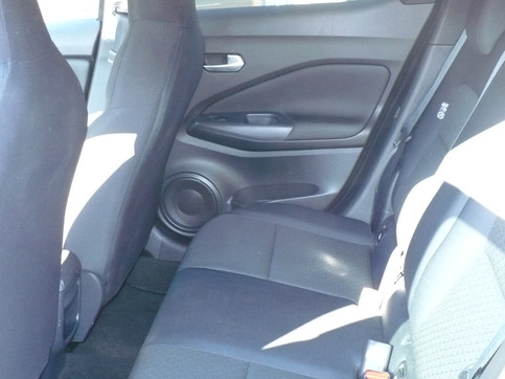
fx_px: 715
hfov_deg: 38.8
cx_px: 202
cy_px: 242
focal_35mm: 49
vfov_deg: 29.5
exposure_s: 1/30
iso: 400
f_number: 2.8
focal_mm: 6.1
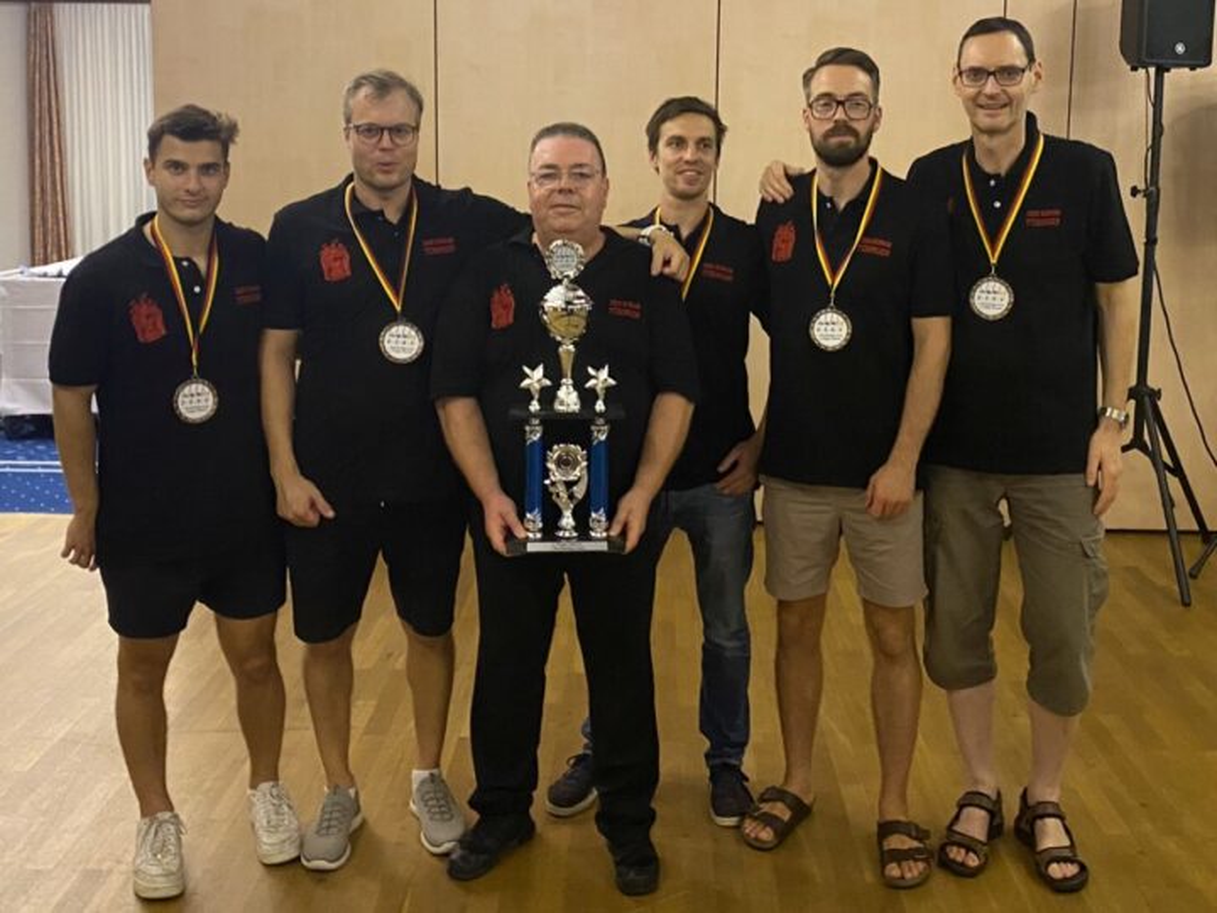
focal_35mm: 26
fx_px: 914
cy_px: 456
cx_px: 608
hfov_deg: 67.3
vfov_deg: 53.1
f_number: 1.8
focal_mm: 4.25
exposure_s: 1/33
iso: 500
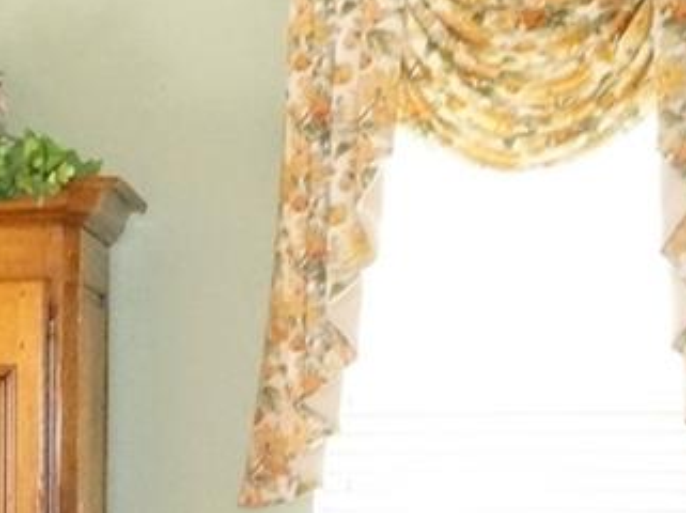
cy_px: 666
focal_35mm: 115
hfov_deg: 15.9
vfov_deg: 12.5
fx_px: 2276
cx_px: -310
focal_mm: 16
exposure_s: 1/20
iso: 6400
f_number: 10
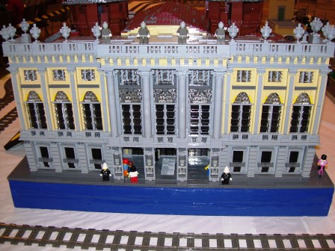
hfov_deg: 51.4
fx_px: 348
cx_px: 168
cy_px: 126
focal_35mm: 36
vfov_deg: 39.7
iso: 80
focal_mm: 6
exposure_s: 1/60
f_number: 2.7
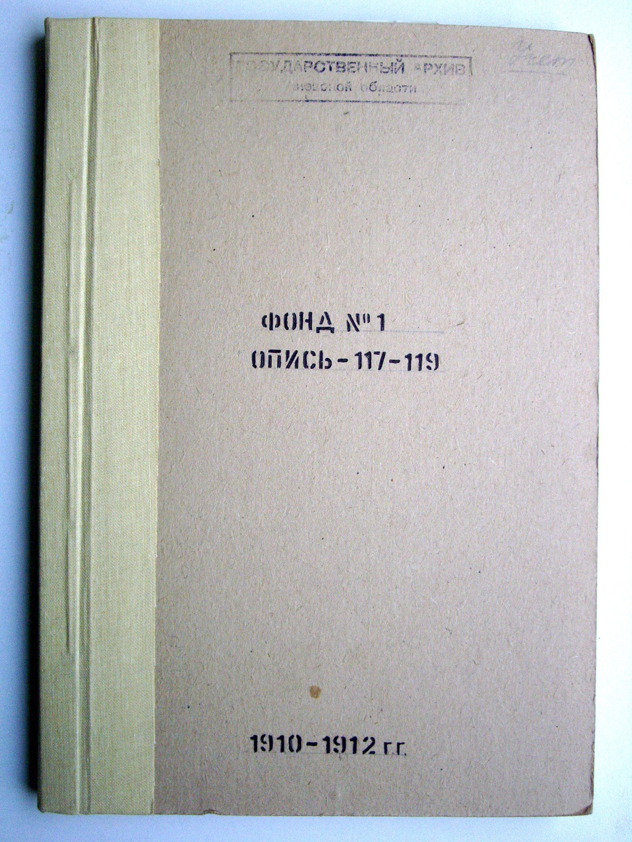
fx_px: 1120
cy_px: 421
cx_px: 316
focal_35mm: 46
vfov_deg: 41.2
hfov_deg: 31.5
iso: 400
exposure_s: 1/200
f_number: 3.1
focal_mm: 9.6
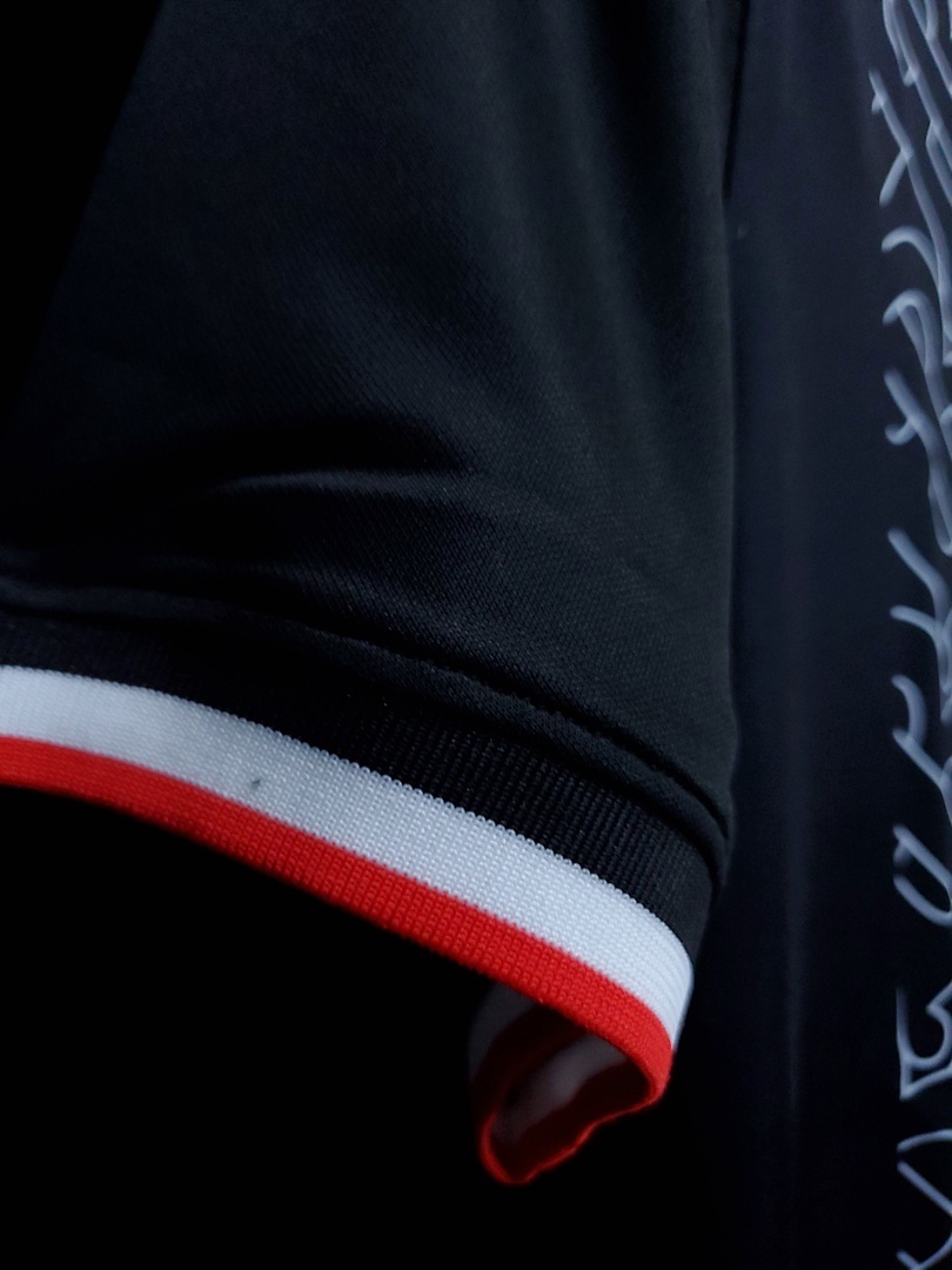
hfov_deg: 53.1
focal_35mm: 26
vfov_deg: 67.3
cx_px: 476
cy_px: 635
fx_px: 953
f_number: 1.5
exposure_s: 1/30
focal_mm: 4.3
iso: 200
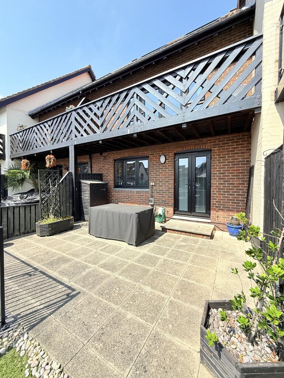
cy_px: 189
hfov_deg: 85.7
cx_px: 142
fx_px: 153
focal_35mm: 14
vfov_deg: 102.1
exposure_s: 1/888
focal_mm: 2.22
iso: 50
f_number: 2.2
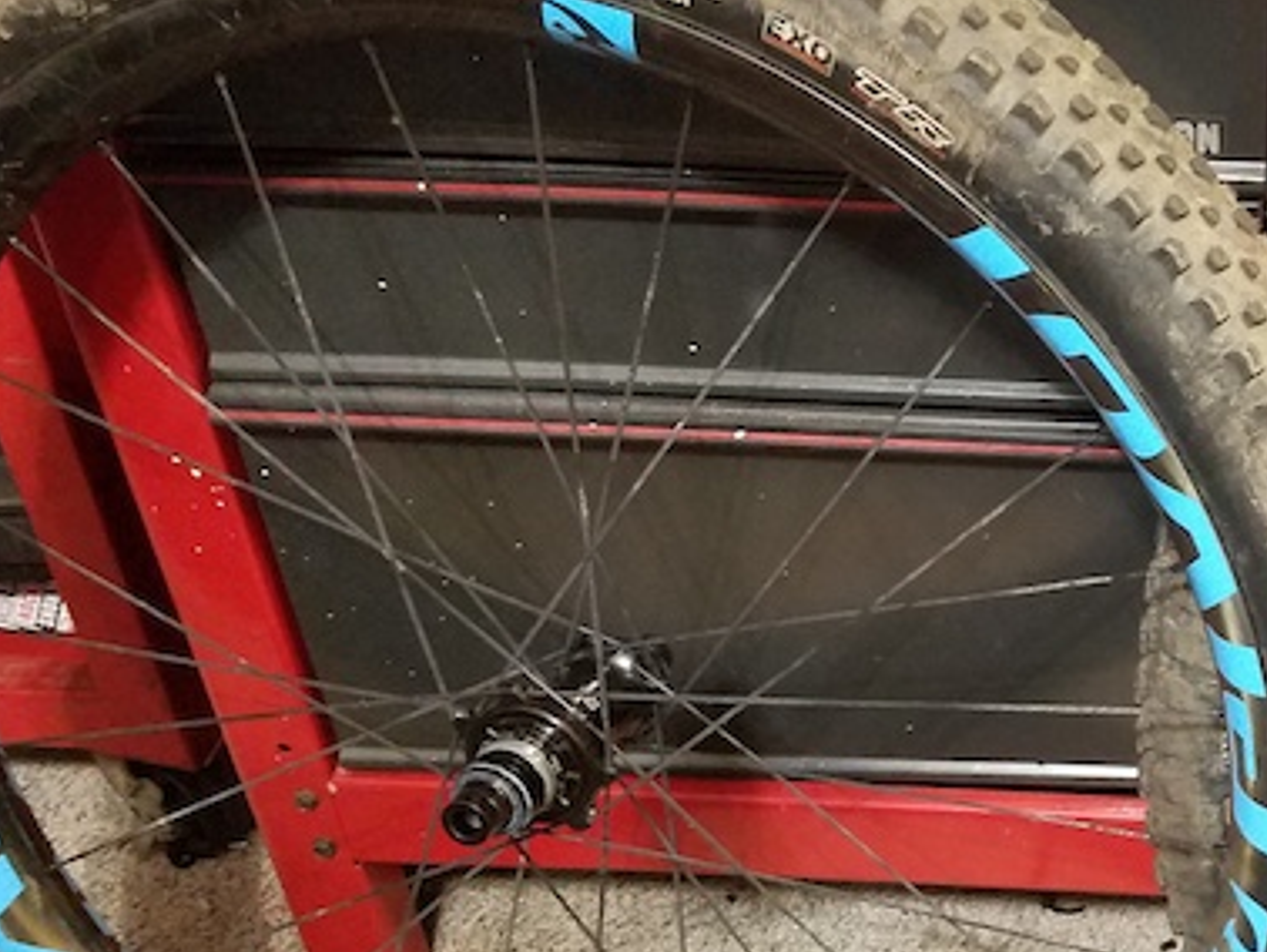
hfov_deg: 31.7
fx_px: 2014
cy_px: 573
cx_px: 1321
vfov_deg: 26.5
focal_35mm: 55
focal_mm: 4.2
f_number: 1.7
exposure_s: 1/10
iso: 500
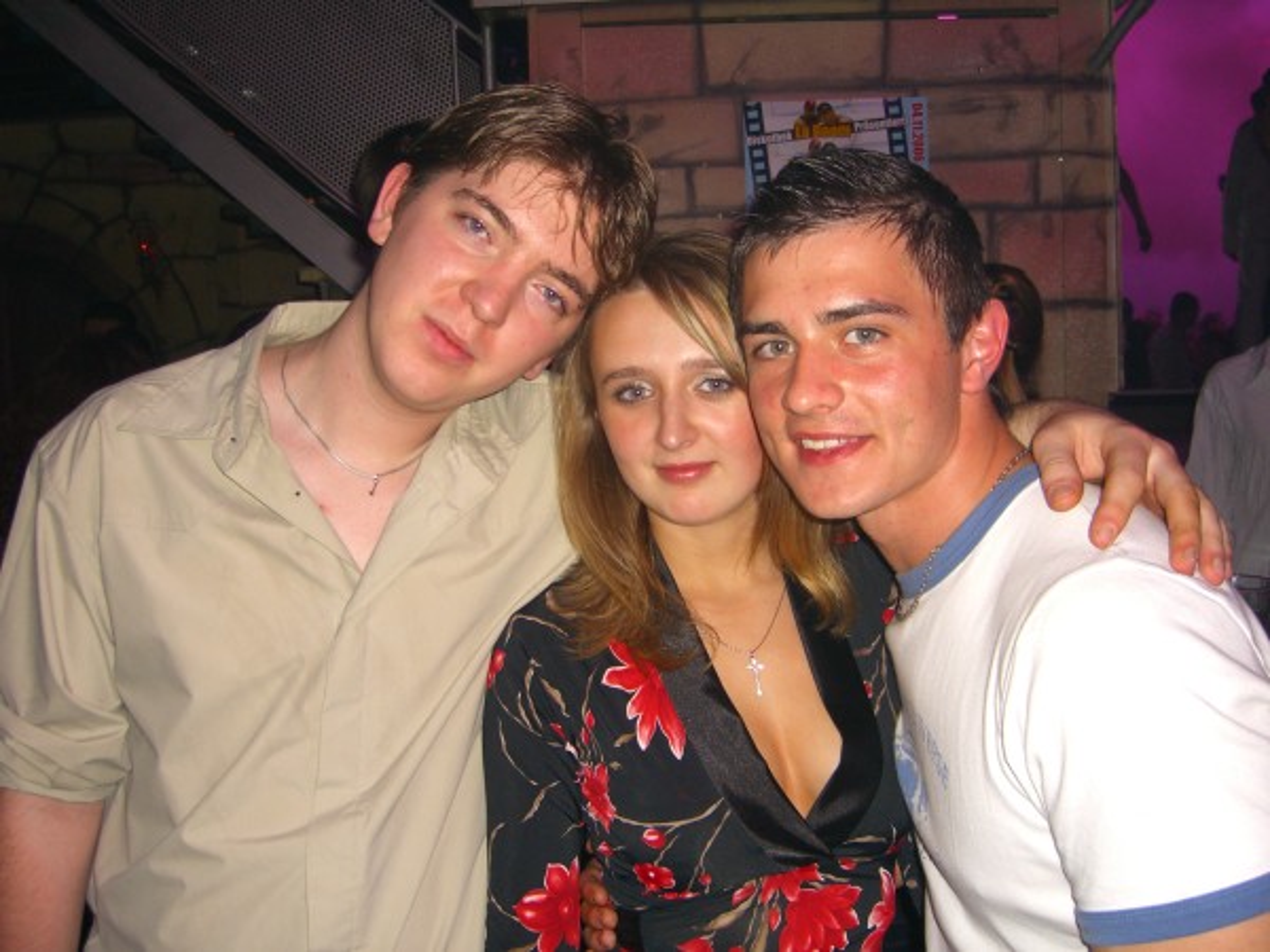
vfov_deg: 37.7
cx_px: 635
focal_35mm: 38
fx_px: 1394
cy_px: 476
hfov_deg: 49.0
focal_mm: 7.9
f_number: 2.8
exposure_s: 1/60
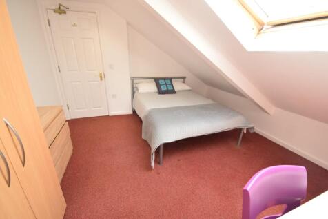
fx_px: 137
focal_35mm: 15
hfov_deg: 100.4
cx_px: 164
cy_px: 110
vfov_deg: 77.3
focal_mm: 10
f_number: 5
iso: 800
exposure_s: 1/100
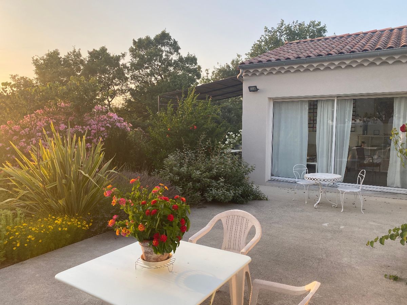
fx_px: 306
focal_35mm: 26
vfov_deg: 53.1
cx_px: 204
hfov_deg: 67.3
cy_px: 152
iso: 32
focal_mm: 4.25
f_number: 1.8
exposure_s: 1/400
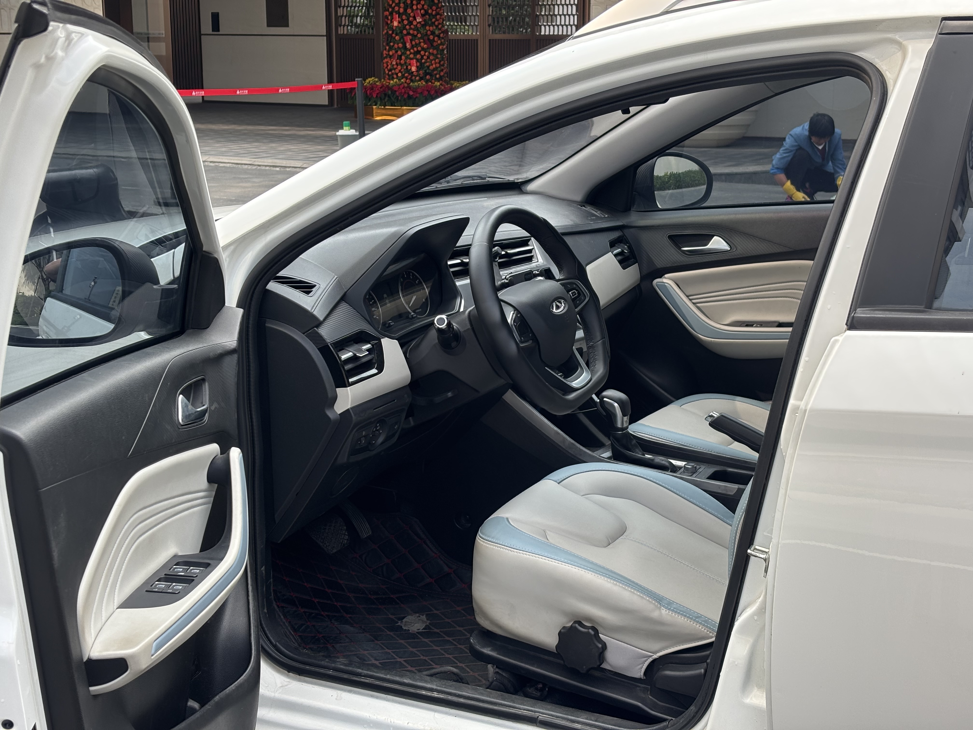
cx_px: 486
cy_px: 365
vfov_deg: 28.0
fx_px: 1462
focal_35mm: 52
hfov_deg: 36.8
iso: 32
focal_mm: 5.96
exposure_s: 1/531
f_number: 1.6
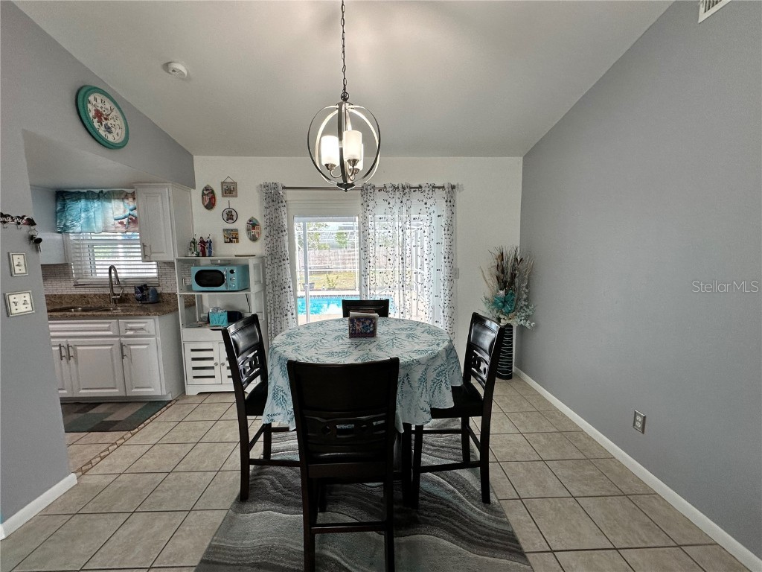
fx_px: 308
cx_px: 381
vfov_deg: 85.7
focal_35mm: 14
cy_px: 286
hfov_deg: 102.1
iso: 100
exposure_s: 1/120
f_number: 2.2
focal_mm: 2.22
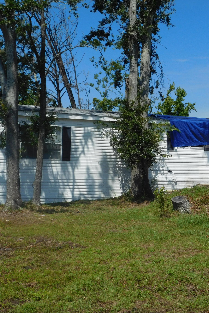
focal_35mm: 50
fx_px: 435
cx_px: 172
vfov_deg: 39.6
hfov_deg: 26.4
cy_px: 156
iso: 125
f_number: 7
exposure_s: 1/640
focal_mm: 6.3
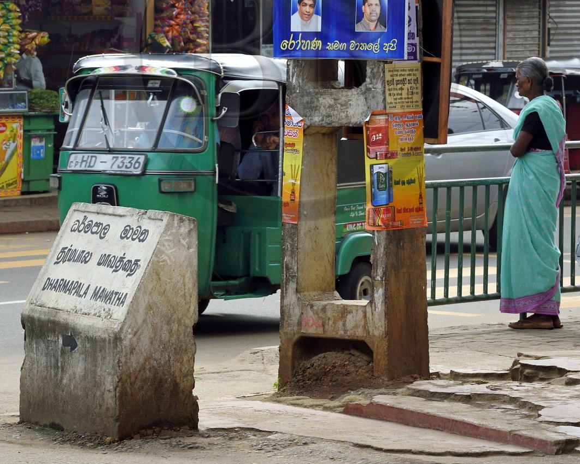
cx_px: 291
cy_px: 51
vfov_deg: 8.1
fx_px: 3279
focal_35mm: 191
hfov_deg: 10.1
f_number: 13
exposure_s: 1/400
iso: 800
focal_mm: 135
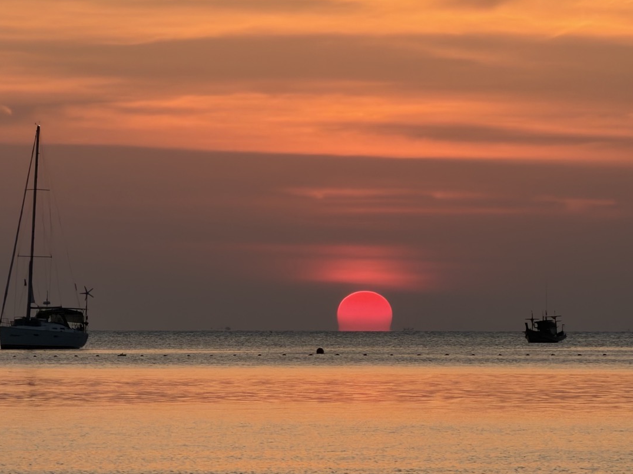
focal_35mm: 279
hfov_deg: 7.1
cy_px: 221
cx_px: 214
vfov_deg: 5.3
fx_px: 5101
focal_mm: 16.89
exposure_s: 1/384
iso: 50
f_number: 2.8
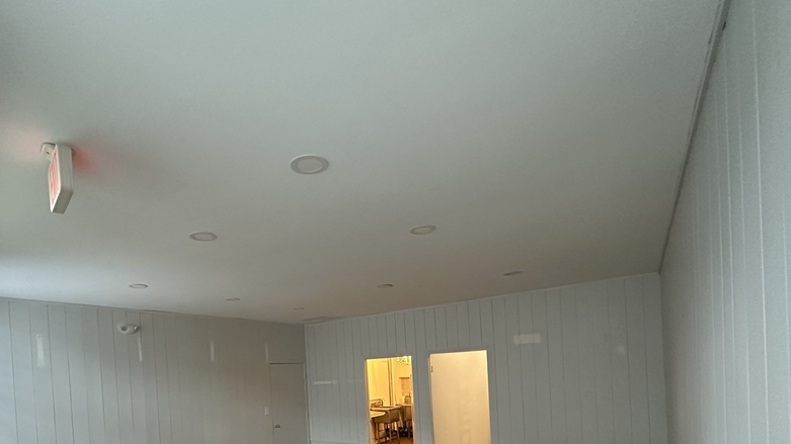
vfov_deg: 51.1
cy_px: 377
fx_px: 419
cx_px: 333
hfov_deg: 86.0
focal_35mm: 20
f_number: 2.2
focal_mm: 2.22
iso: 500
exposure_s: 1/60
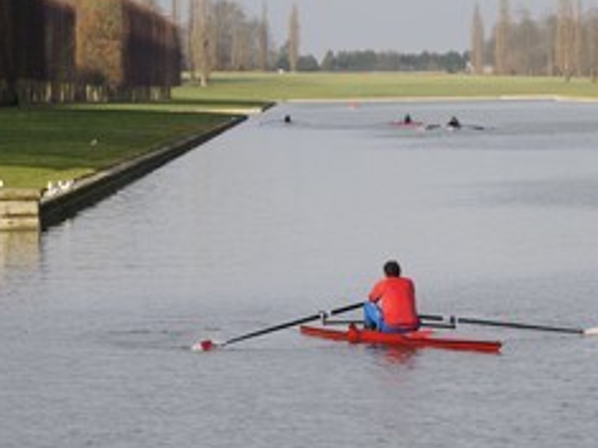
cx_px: 379
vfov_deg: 4.3
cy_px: 140
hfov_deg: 5.8
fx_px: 5940
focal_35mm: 344
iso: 200
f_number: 6.3
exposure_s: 1/320
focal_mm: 200
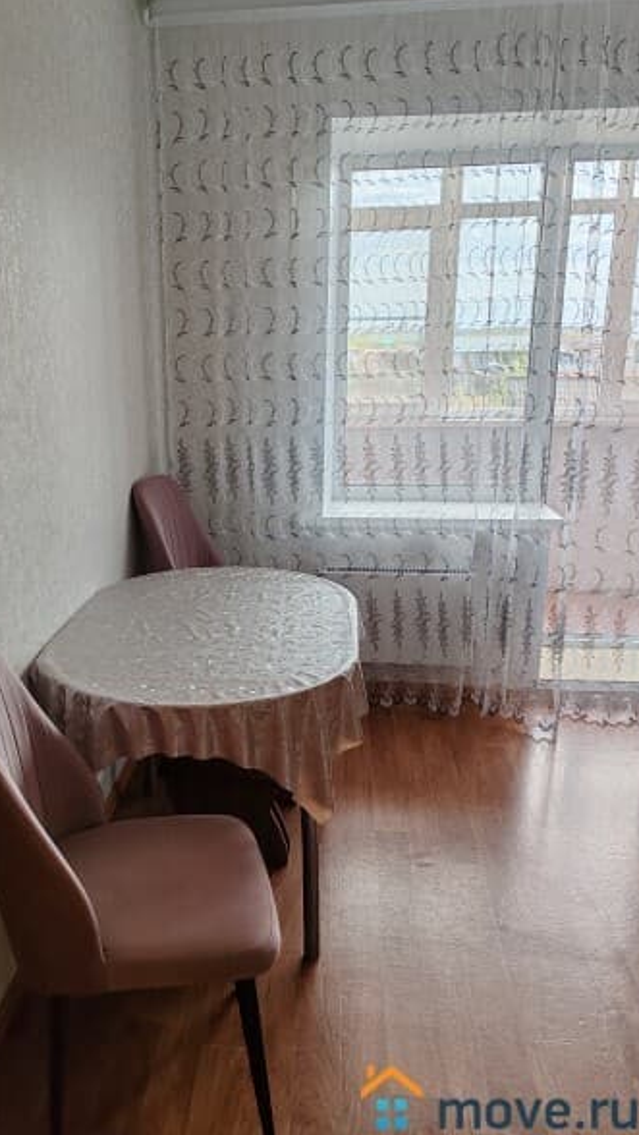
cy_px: 573
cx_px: 226
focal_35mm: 30
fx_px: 903
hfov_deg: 38.6
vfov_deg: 64.3
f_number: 1.9
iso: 100
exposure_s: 1/100
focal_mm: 6.12
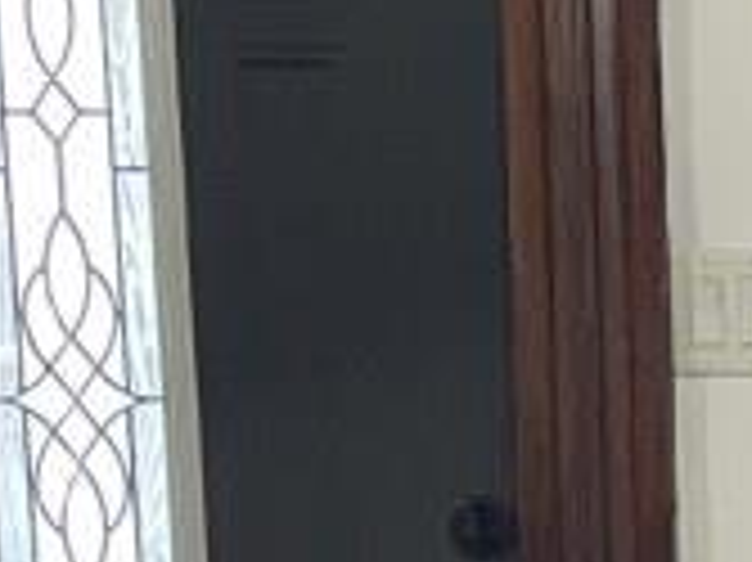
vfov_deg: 9.5
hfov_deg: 11.0
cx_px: 1698
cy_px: 486
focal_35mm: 156
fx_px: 3387
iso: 200
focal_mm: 4.2
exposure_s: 1/60
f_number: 1.6
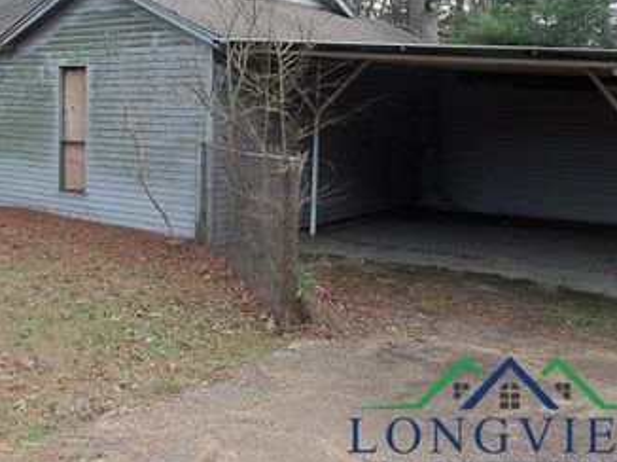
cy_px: 128
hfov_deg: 43.2
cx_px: 199
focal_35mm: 43
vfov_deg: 33.0
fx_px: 766
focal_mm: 5.1
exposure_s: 1/60
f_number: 3.3
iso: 160
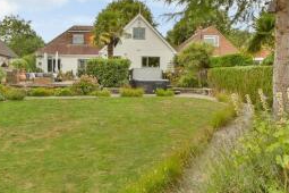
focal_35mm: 28
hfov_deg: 65.4
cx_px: 133
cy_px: 82
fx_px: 225
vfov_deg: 46.3
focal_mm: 10
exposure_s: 1/200
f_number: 7.1
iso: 640
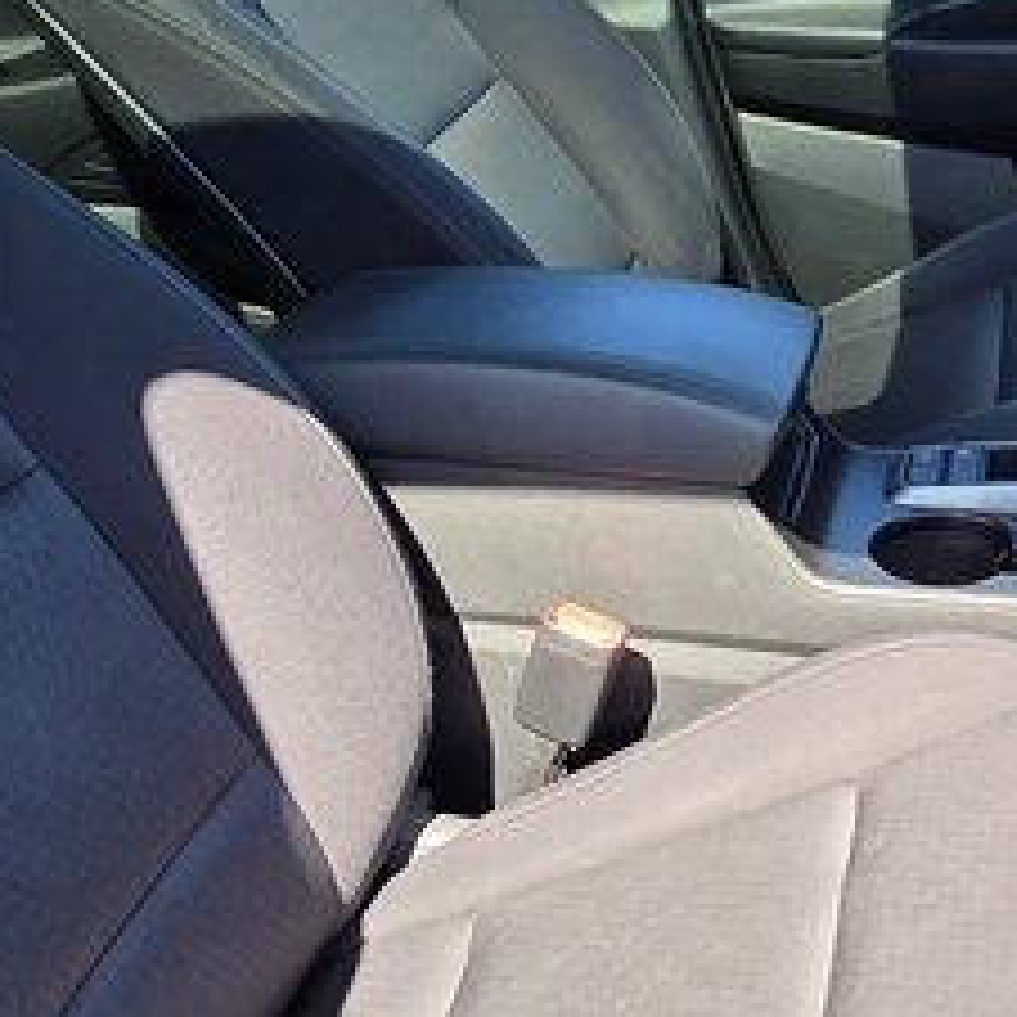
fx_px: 1728
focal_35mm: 52
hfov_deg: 30.1
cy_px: 374
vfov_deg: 32.6
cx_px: 1058
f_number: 1.9
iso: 40
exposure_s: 1/300
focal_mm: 2.2
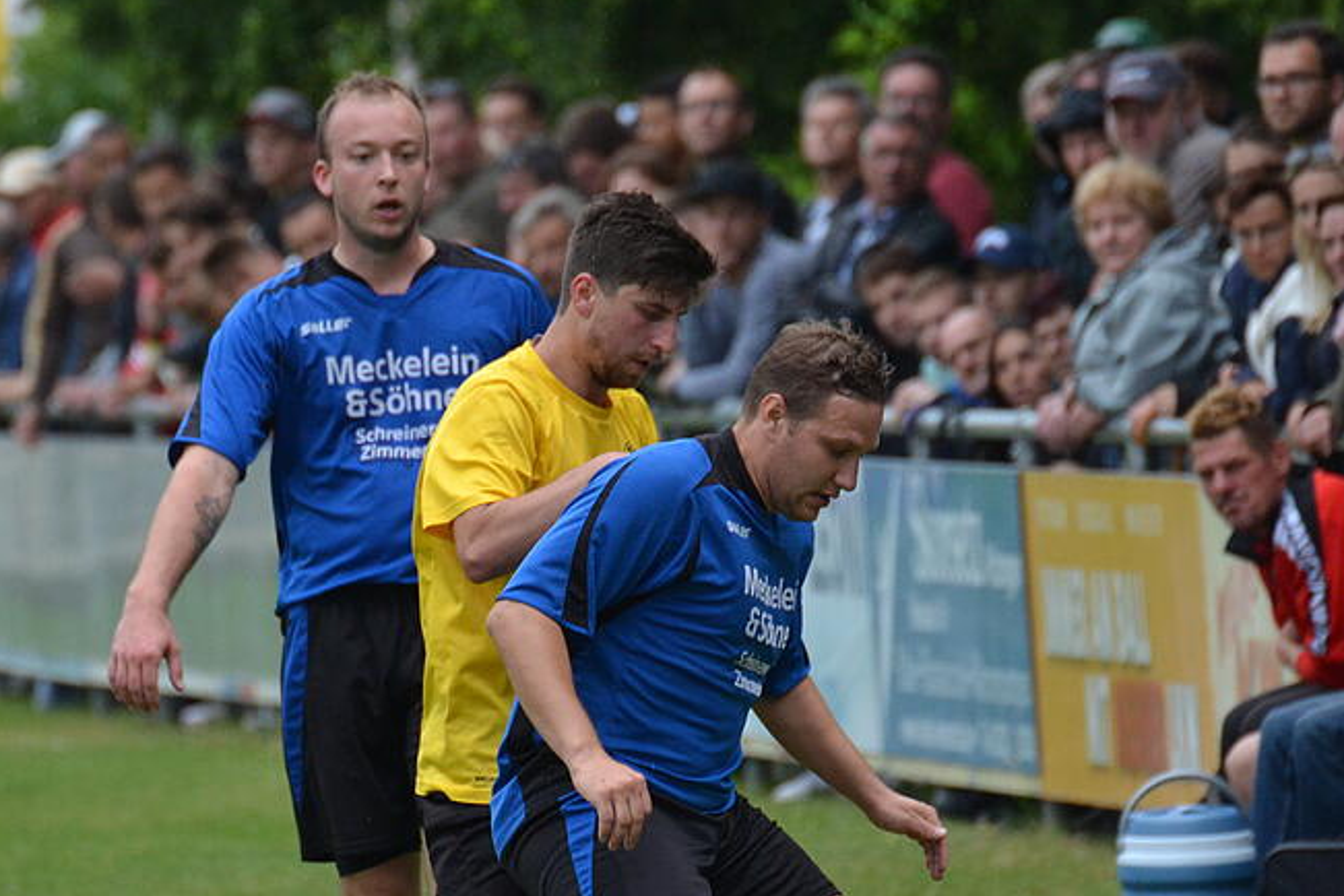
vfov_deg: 1.8
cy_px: 718
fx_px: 27848
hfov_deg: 2.8
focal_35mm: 746
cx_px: 580
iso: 1100
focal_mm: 300
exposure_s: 1/500
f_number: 5.6
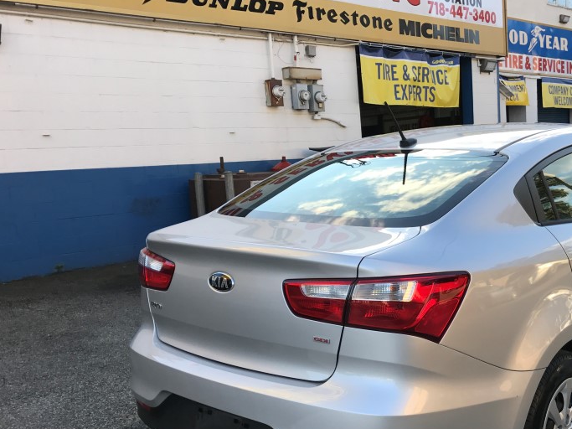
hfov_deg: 43.9
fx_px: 694
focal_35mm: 42
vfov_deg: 34.1
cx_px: 400
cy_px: 280
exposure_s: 1/402
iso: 20
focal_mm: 3.99
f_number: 1.8
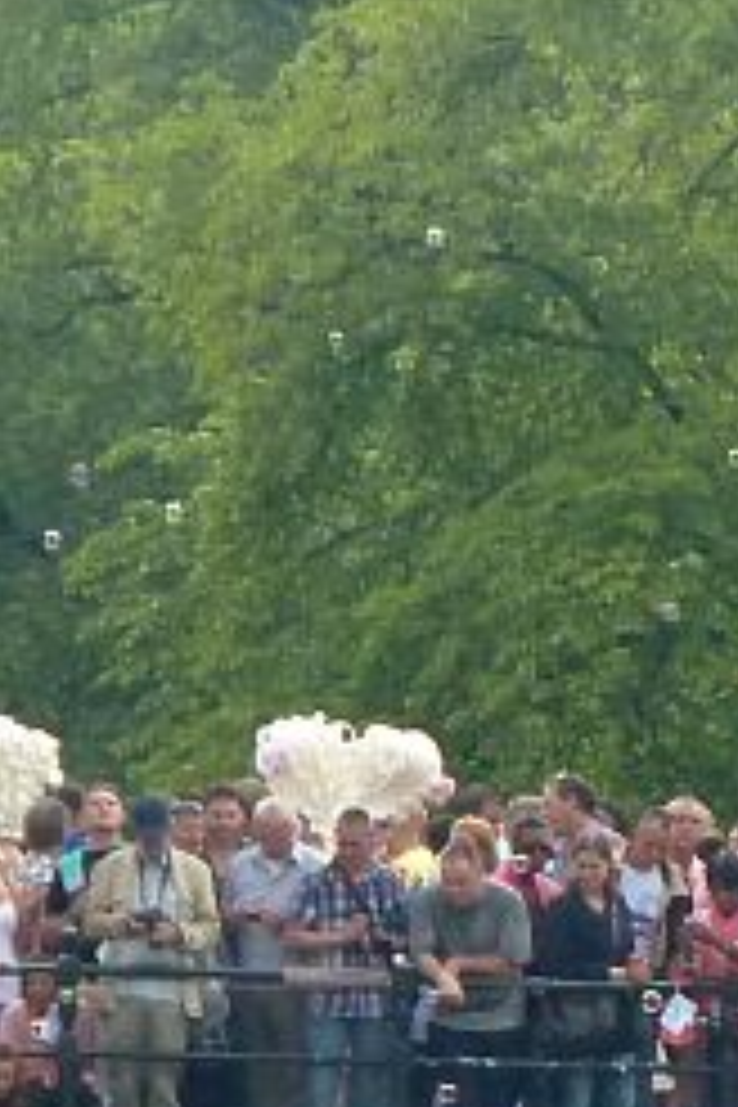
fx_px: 21062
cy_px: 1534
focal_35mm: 685
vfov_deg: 3.0
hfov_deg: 2.0
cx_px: 999
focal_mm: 25.9
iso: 200
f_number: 4.5
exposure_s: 1/125
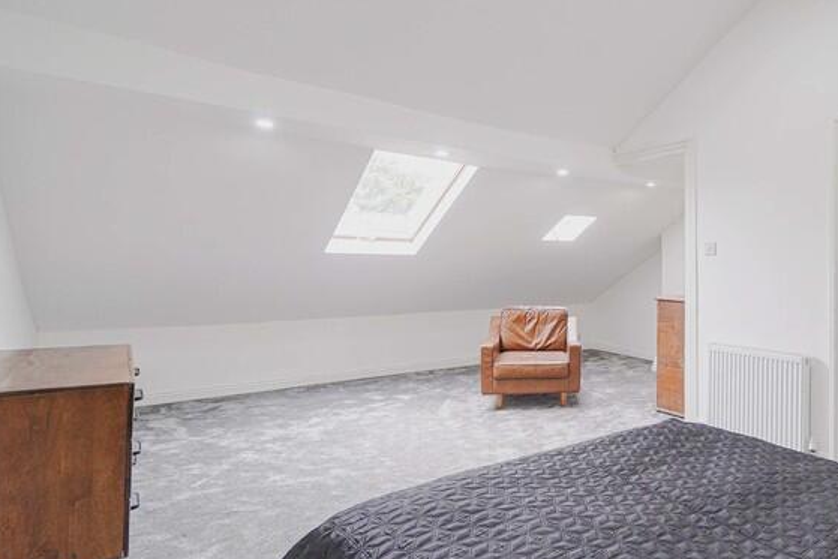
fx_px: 512
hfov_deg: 71.5
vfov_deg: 57.2
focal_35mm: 22
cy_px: 269
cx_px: 657
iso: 500
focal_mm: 12
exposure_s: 1/45
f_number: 4.5
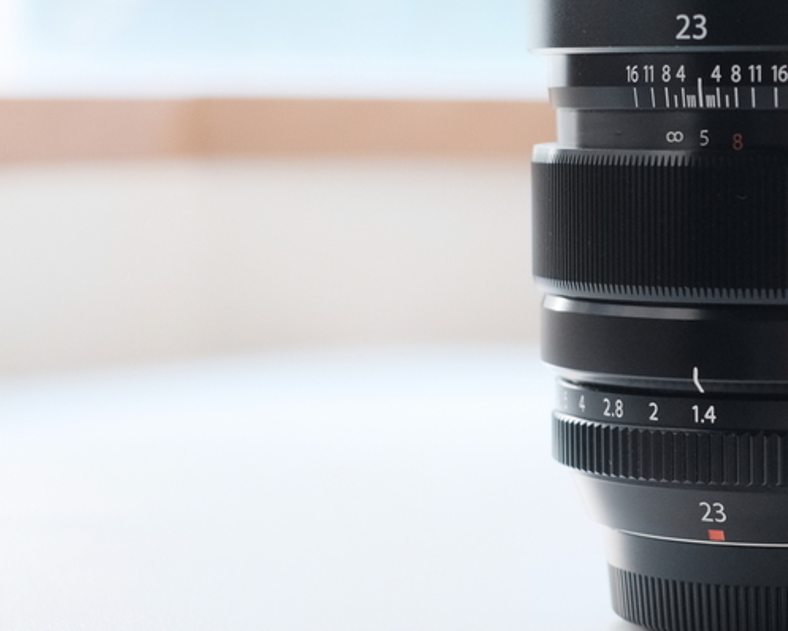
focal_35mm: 120
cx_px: 810
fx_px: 2800
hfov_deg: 15.7
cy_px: 270
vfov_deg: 12.9
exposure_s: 1/80
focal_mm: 35
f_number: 4
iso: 1600
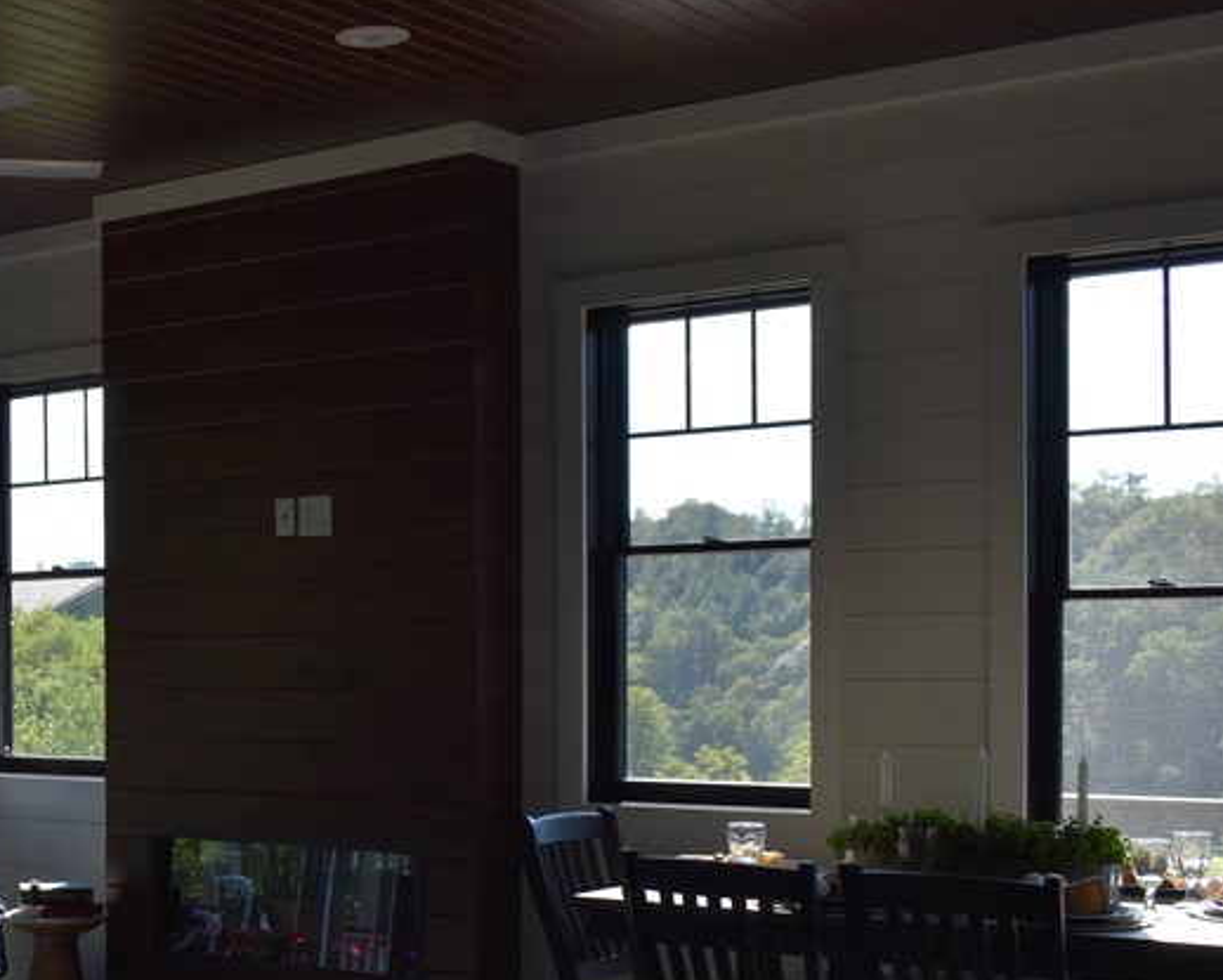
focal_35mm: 59
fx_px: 2137
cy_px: 711
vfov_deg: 25.6
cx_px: 87
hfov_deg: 30.3
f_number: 5.6
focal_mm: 20
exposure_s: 1/250
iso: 200
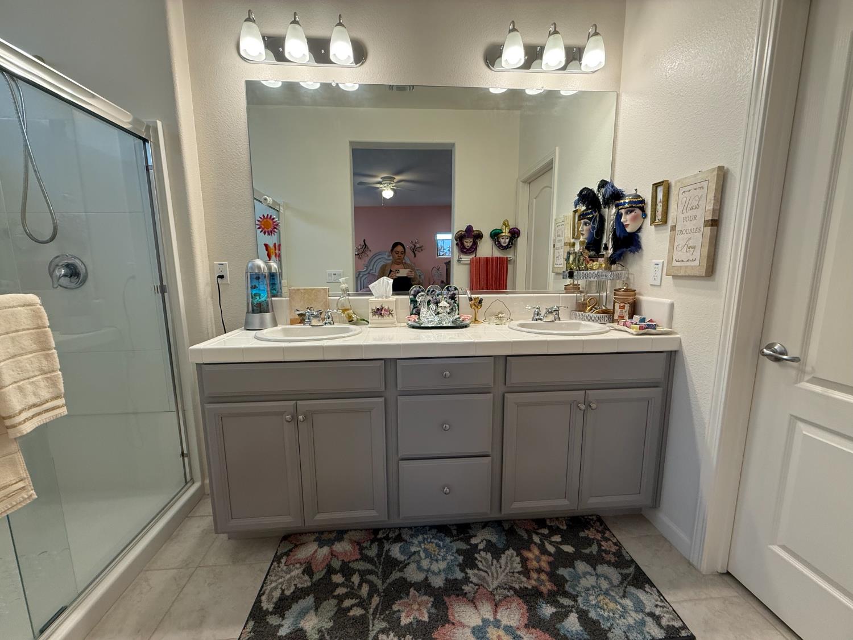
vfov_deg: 85.7
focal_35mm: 14
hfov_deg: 102.1
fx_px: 345
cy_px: 320
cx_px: 426
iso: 160
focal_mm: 2.22
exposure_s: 1/120
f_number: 2.2
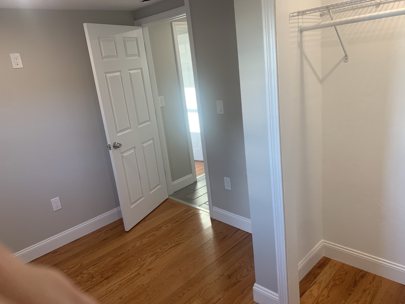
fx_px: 304
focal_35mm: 26
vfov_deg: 53.1
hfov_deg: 67.3
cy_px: 152
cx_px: 202
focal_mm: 4.25
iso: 100
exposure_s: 1/121
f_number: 1.8
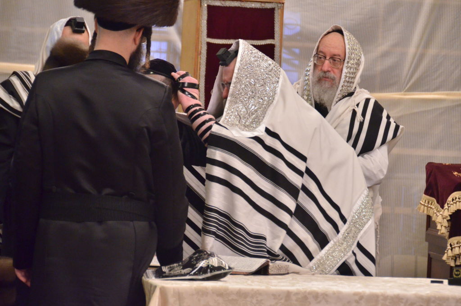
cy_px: 153
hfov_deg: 12.3
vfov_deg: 8.1
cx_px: 230
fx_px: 2147
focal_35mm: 168
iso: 2500
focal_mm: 112
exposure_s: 1/60
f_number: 5.3
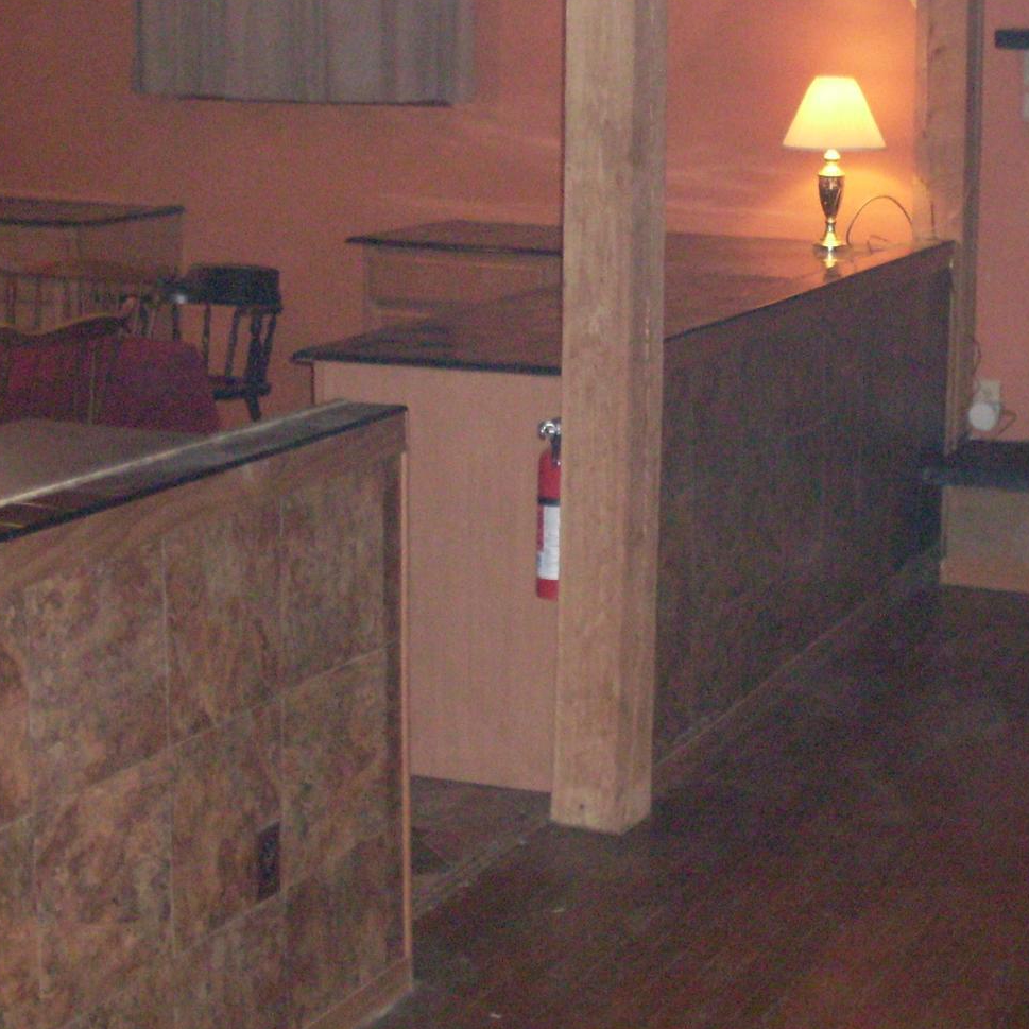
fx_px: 2388
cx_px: 667
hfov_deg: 24.2
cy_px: 410
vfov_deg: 24.3
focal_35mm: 71
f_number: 2.8
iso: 240
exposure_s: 1/45
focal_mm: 6.3
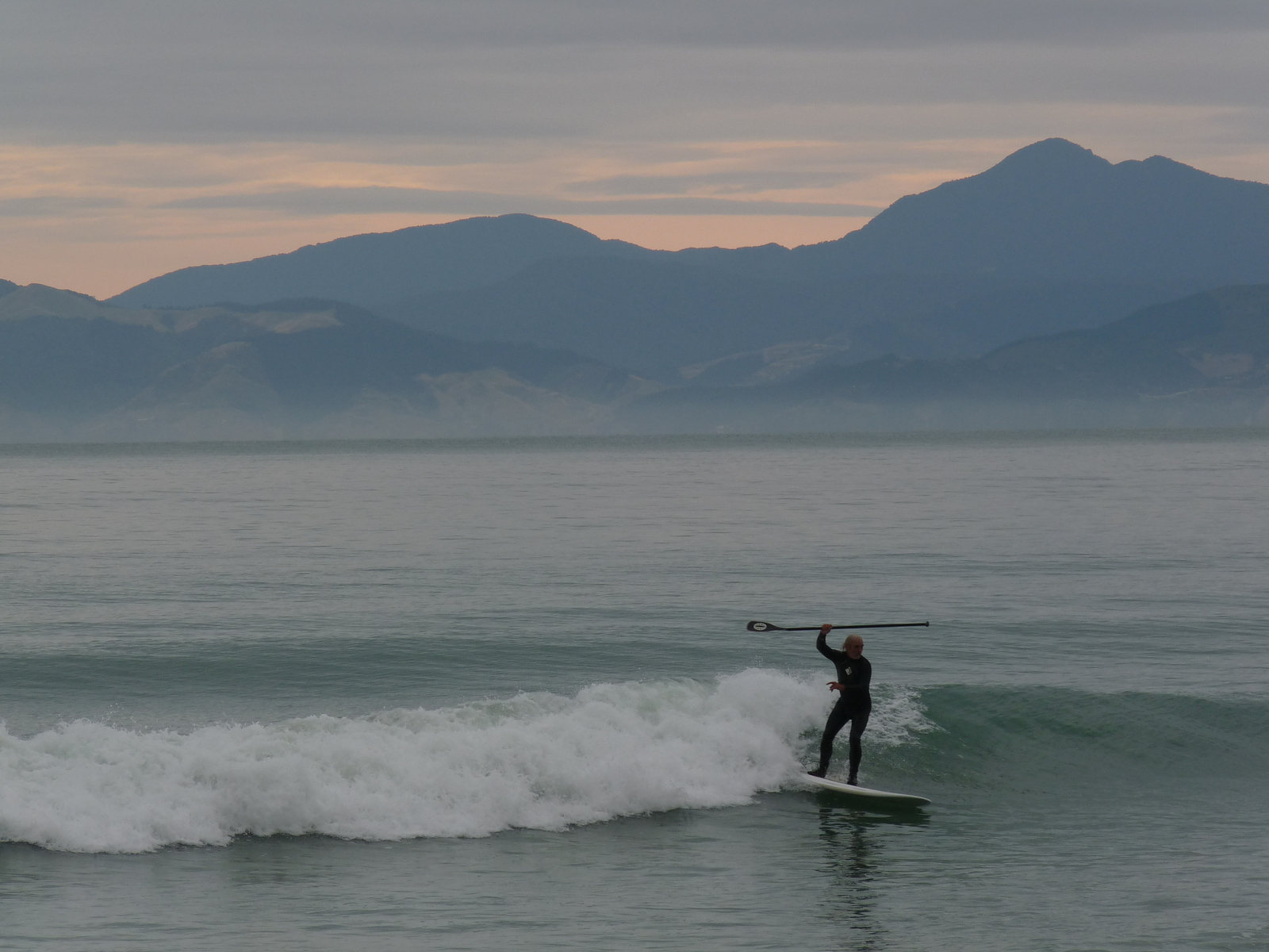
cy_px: 476
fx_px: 9055
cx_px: 634
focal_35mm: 247
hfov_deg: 8.0
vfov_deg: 6.0
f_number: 5.6
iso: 100
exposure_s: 1/200
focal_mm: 44
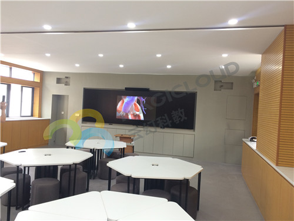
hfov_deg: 61.7
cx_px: 147
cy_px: 110
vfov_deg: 48.2
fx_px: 246
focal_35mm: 29
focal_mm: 4.15
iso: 50
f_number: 2.2
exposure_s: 1/33
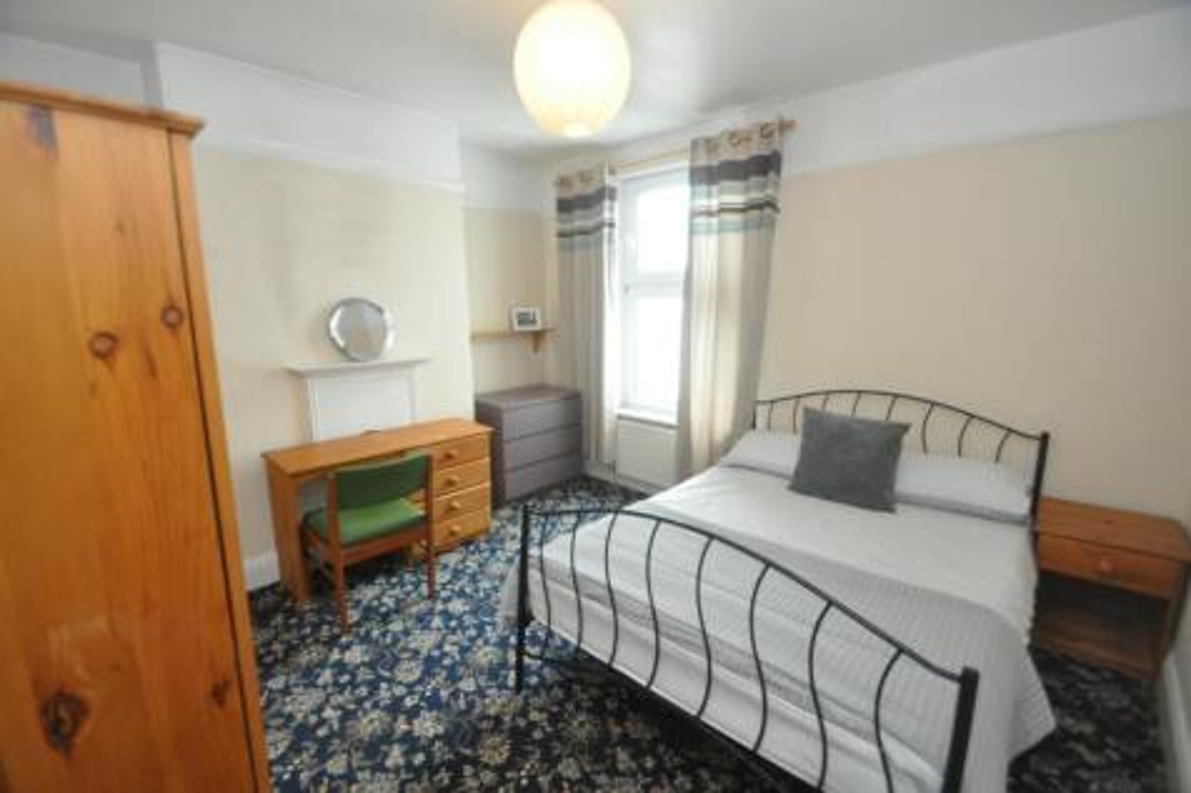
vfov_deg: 77.3
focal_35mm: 15
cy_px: 396
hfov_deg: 100.4
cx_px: 596
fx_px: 496
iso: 800
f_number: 4
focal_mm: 10
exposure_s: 1/60
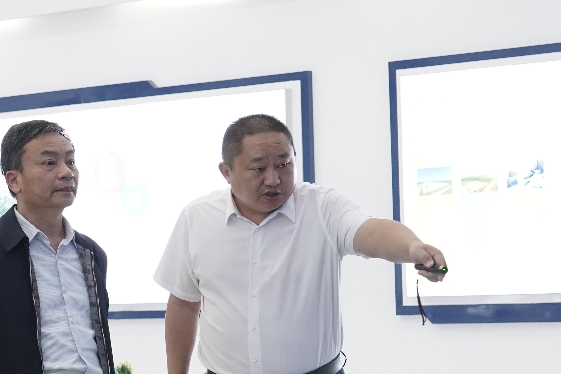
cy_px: 282
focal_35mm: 125
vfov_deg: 10.9
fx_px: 1948
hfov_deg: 16.0
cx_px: -41
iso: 3200
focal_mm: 46
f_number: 5
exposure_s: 1/200
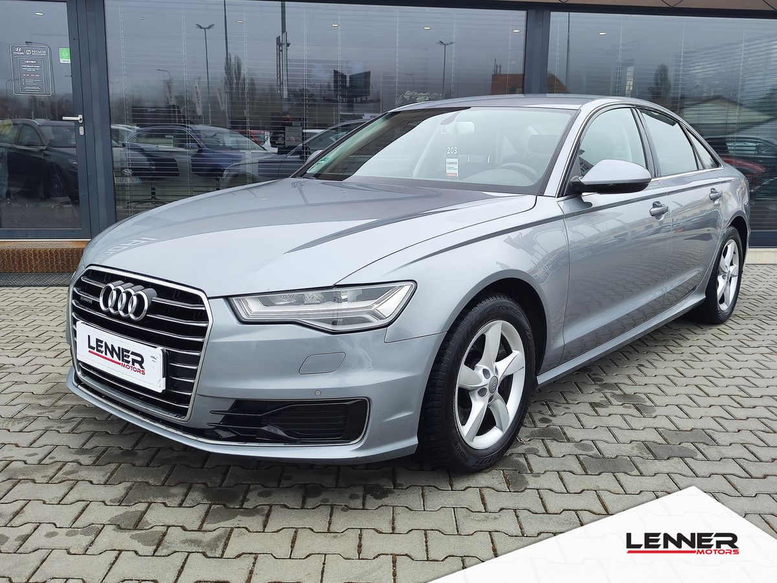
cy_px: 292
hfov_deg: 73.9
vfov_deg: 58.9
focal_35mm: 23
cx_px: 388
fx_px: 516
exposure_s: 1/214
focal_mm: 7.01
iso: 50
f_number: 1.69
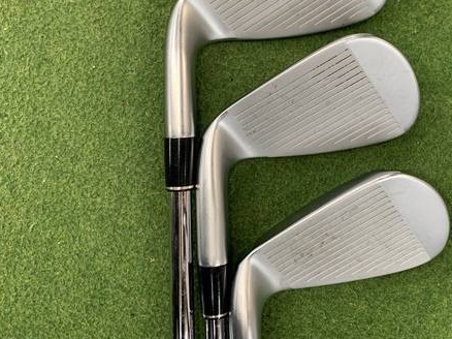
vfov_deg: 37.2
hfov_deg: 48.5
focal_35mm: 38
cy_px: 106
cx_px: 286
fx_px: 496
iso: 125
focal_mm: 4.25
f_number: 1.8
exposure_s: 1/60
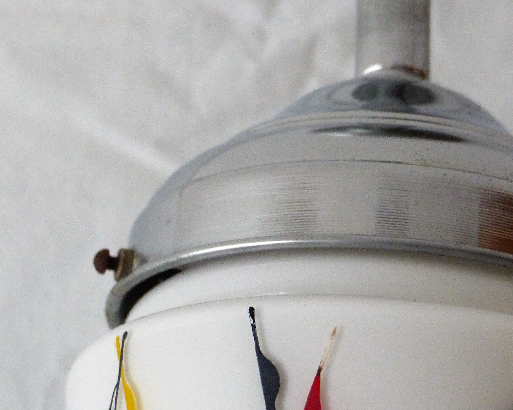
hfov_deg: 9.4
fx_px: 3112
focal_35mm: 205
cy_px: 287
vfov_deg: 7.5
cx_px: 257
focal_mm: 25.6
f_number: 2.8
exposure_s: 1/50
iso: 400
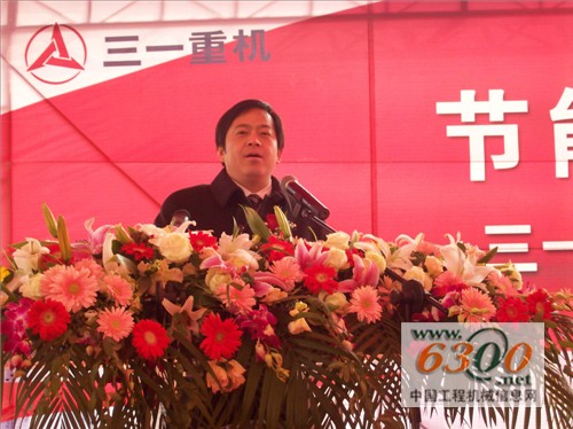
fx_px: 1158
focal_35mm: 70
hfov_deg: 27.8
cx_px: 286
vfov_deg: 21.0
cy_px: 214
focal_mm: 11.6
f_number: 3.8
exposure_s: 1/149
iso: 80
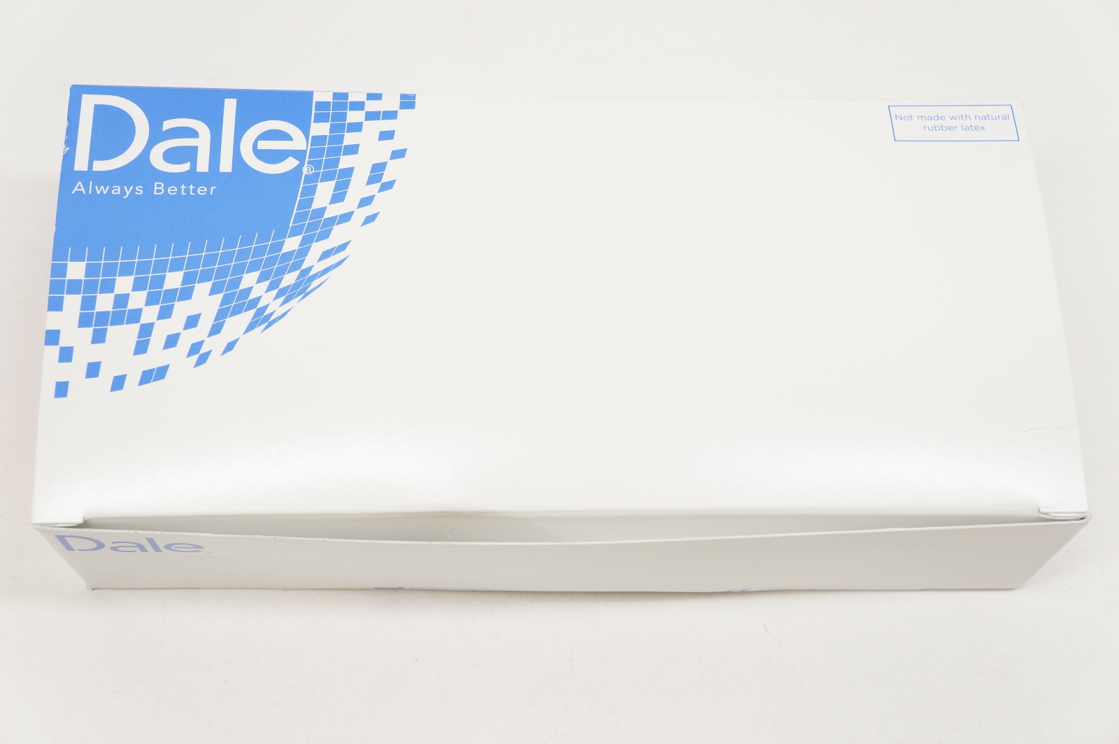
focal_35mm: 50
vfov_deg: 27.2
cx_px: 560
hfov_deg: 40.0
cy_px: 372
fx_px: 1537
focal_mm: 33
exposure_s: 1/60
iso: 400
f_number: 6.3
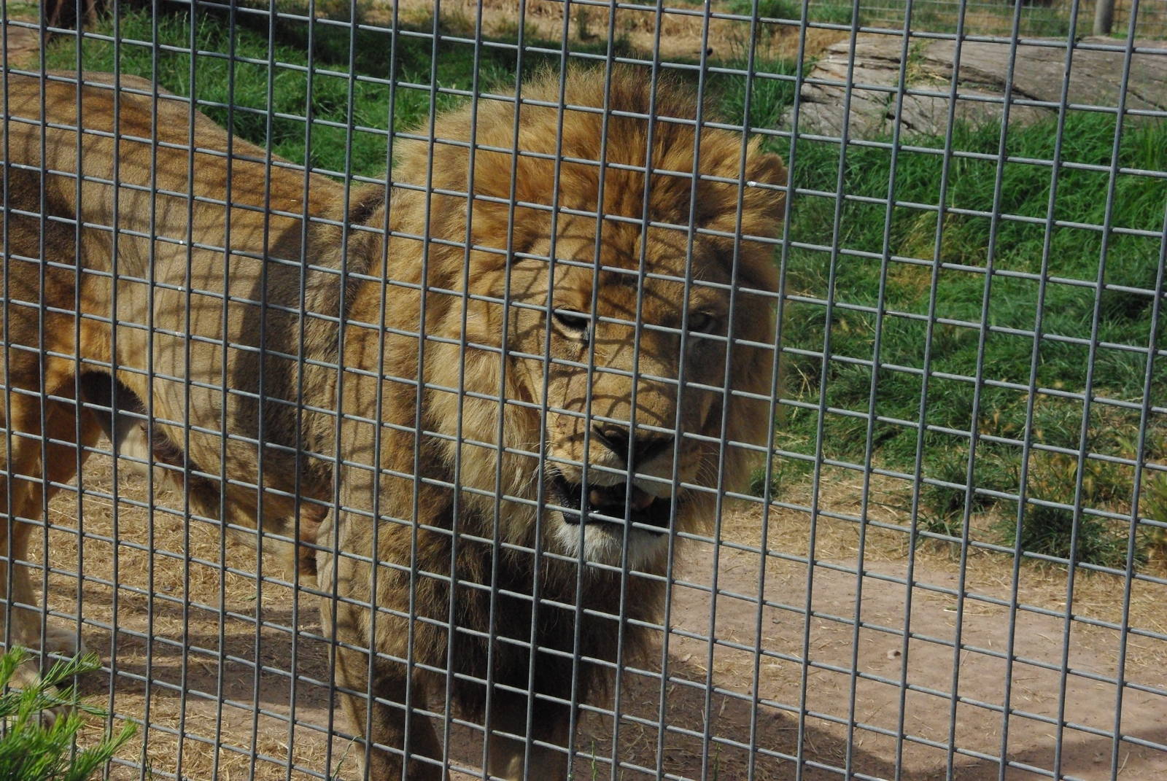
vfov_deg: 17.3
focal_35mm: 79
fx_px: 2564
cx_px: 584
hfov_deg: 25.6
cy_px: 390
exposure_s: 1/1500
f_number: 11
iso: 1600
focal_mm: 53
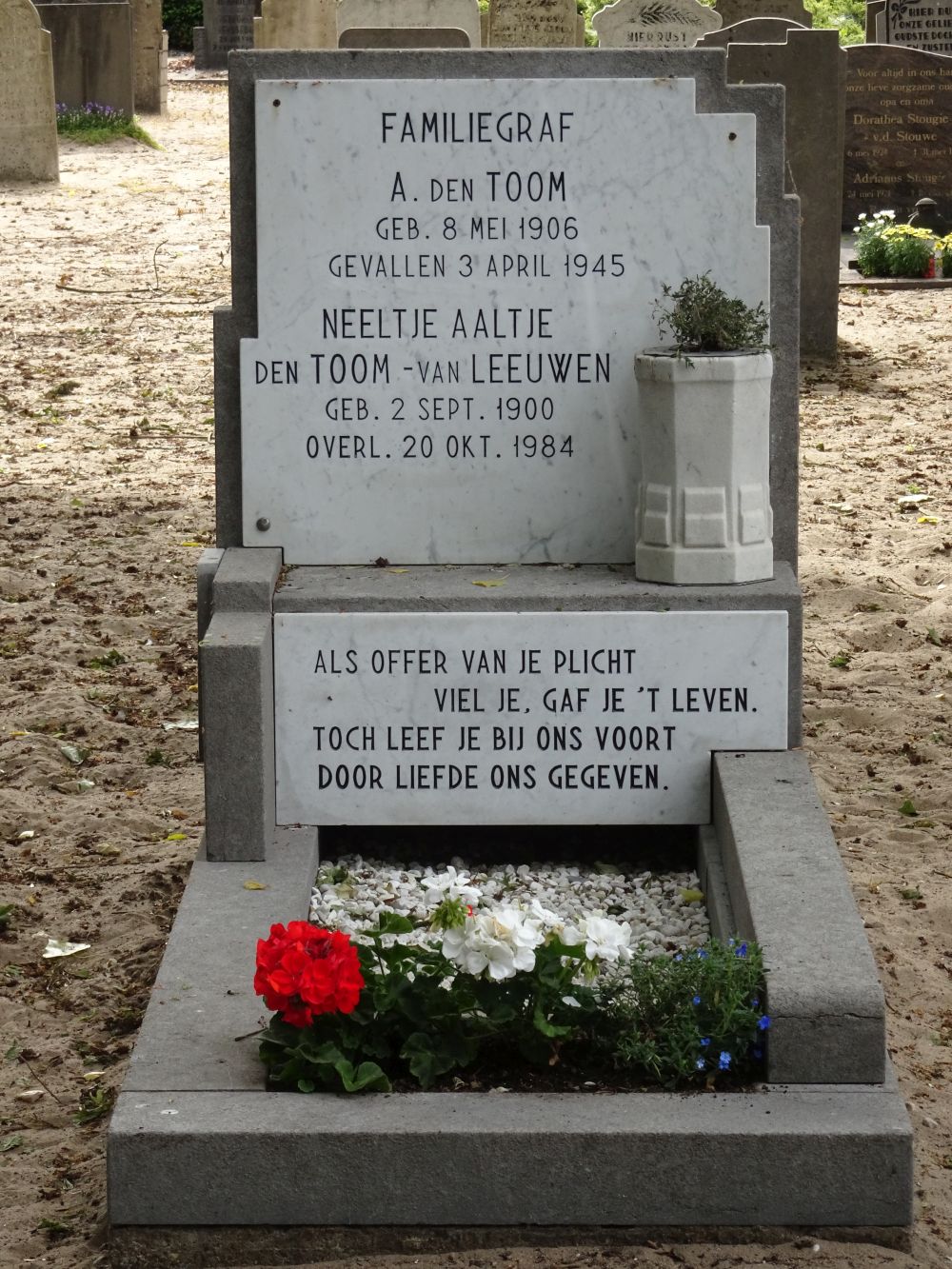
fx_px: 4510
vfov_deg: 16.0
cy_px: 634
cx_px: 476
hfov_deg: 12.1
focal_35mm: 123
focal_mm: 20.96
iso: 125
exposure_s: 1/125
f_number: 5.6
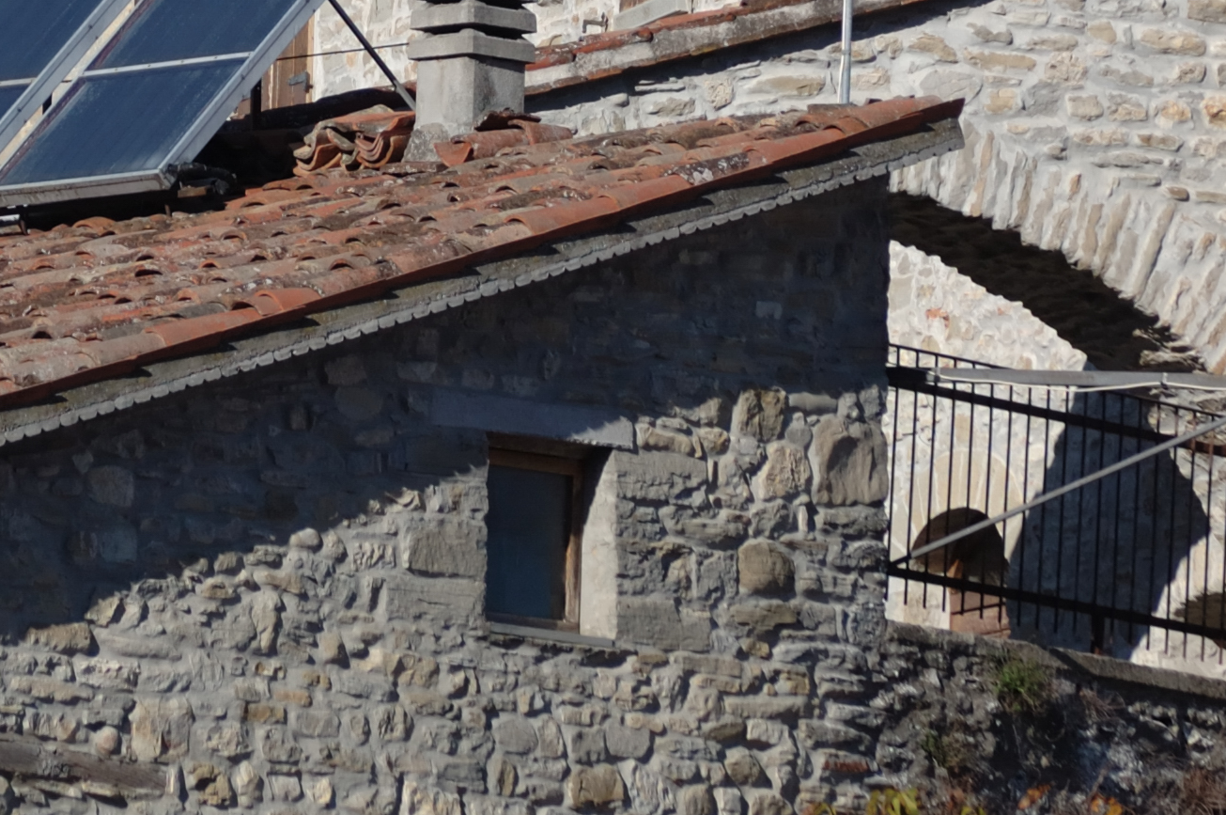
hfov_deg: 5.7
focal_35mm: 363
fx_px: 12353
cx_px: 295
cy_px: 12
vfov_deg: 3.8
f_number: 7.1
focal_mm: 105
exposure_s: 1/800
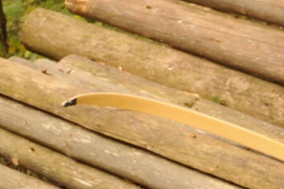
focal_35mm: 263
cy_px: -295
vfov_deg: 5.0
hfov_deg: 7.7
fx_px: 2074
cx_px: -132
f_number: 3.8
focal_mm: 24
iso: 200
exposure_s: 1/30
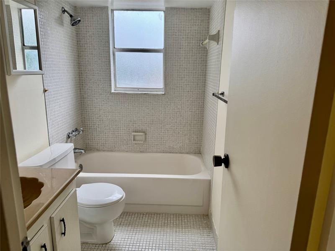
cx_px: 168
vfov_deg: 56.8
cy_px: 126
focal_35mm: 24
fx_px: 232
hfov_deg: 71.6
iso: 80
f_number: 1.78
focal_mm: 6.76
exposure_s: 1/448
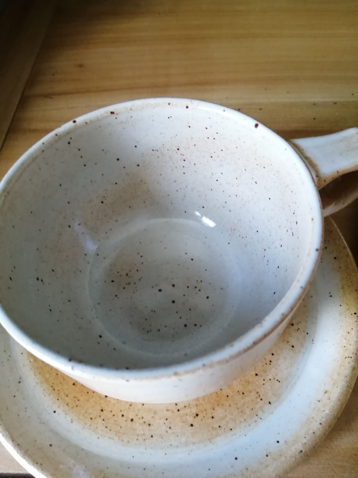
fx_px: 359
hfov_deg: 53.1
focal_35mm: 26
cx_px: 179
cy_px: 239
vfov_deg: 67.3
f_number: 1.8
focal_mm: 3.6
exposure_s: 1/33.3
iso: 320
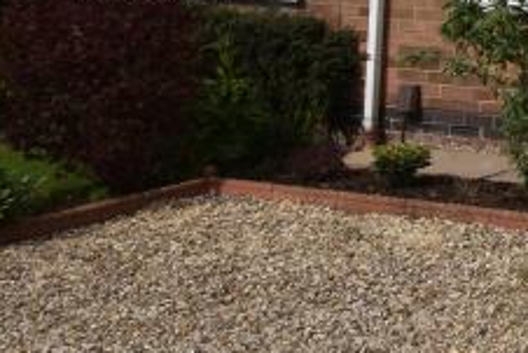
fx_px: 998
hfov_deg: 21.1
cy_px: -113
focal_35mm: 68
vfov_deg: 18.6
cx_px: 928
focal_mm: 10
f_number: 5.6
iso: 100
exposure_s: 1/1000
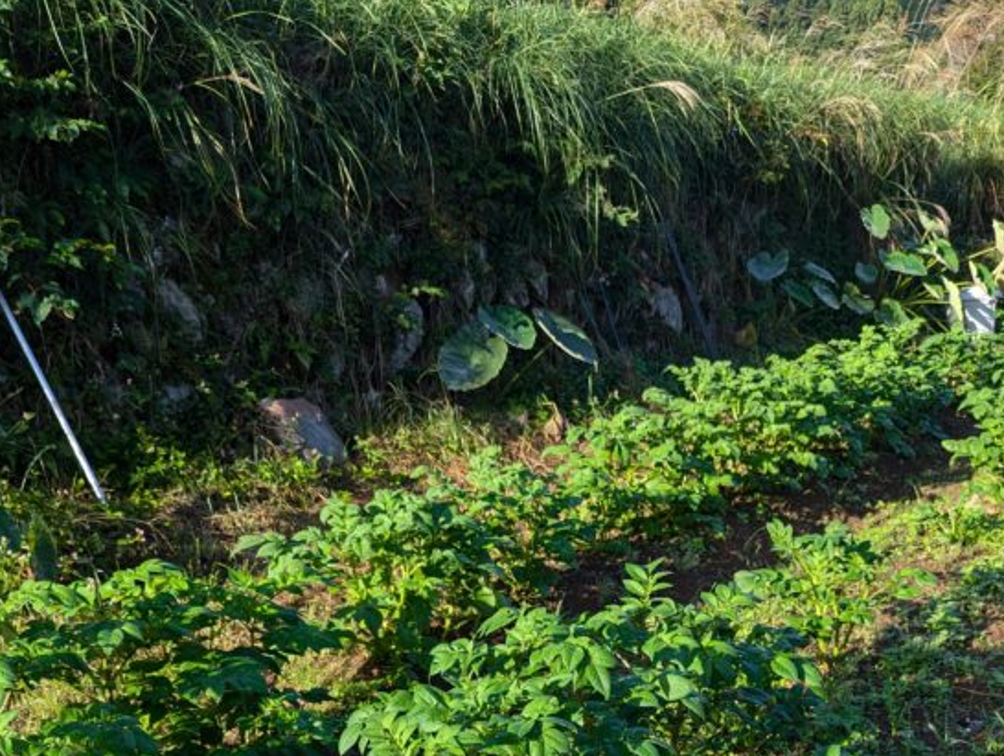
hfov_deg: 41.7
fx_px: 1307
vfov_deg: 30.5
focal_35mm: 45
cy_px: 707
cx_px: 636
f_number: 1.85
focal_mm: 6.81
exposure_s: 1/558
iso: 42
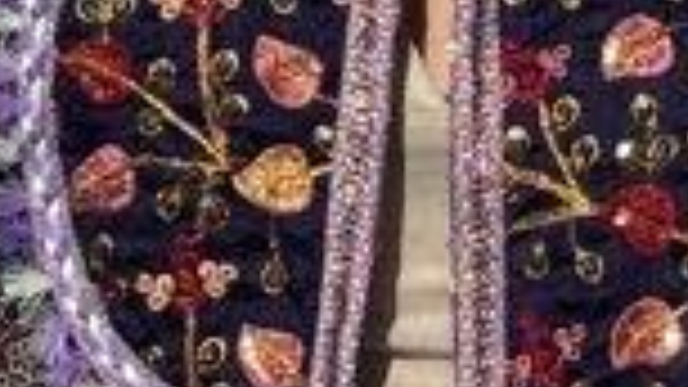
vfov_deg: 4.3
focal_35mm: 285
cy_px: 180
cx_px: 344
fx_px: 5198
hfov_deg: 7.6
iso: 64
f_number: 1.78
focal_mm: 6.86
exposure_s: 1/6410
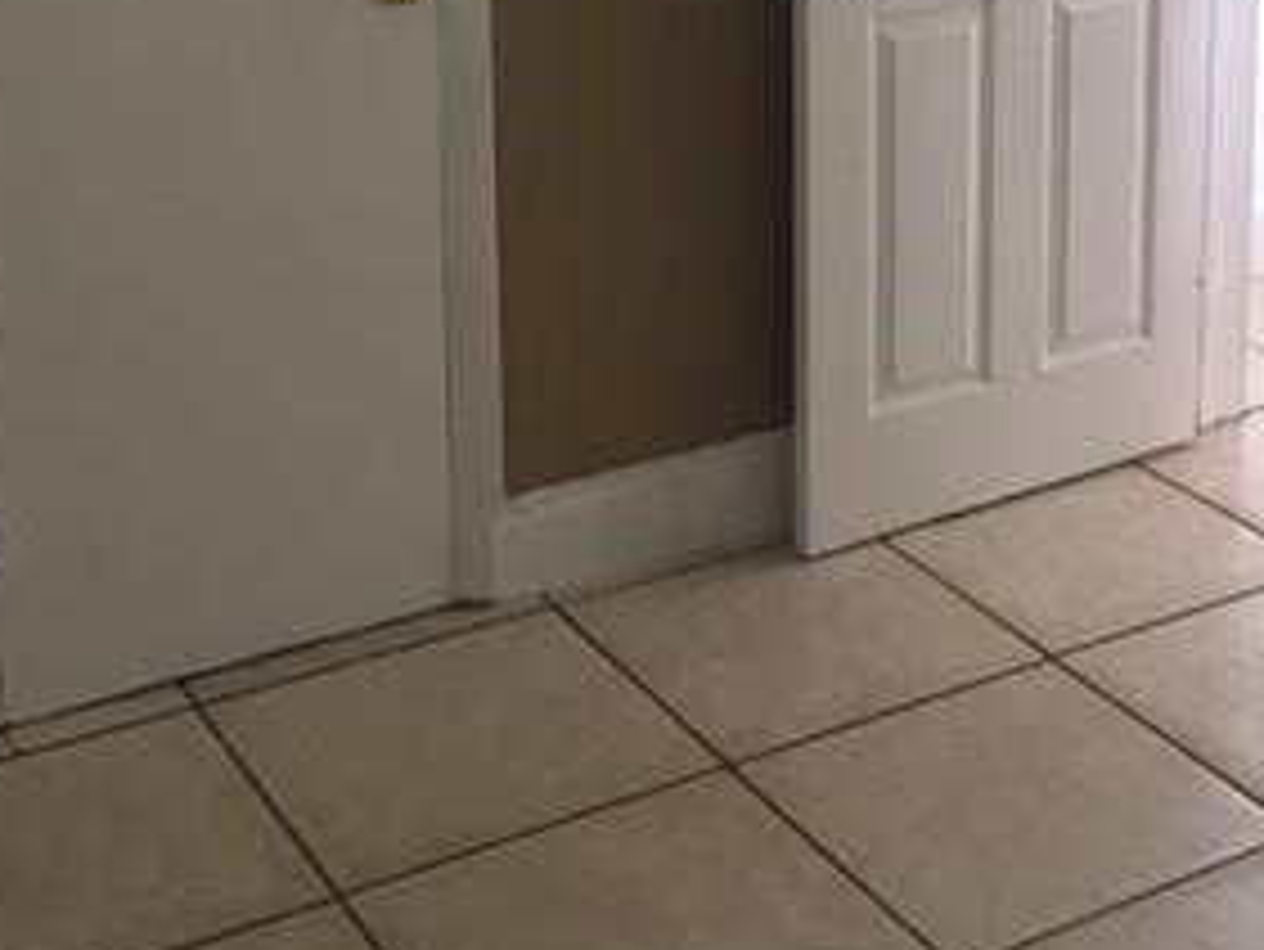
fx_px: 2411
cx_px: 940
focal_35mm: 66
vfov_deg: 21.3
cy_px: -68
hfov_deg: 29.0
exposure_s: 1/30
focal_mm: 4.15
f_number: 2.2
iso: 100
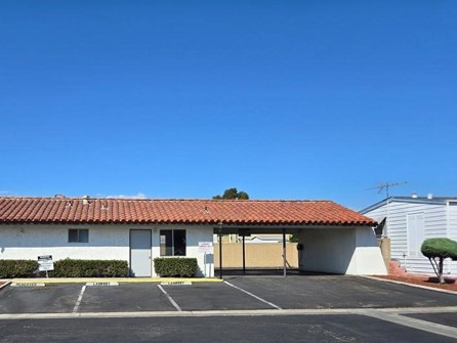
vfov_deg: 42.5
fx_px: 436
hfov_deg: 54.6
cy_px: 226
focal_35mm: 33
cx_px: 166
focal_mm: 5.4
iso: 25
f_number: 1.8
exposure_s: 1/2186
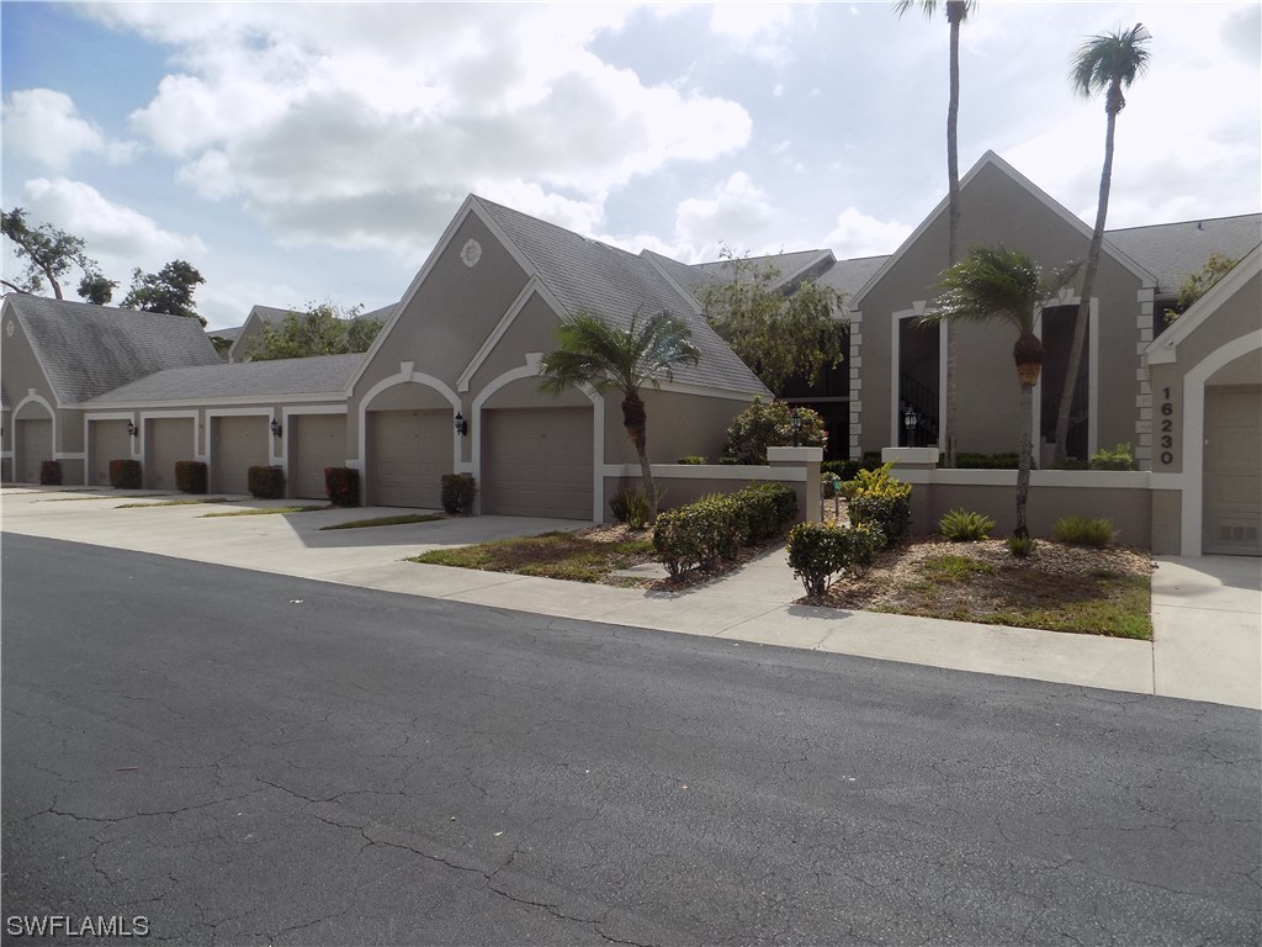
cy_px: 474
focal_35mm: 23
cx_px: 631
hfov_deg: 73.9
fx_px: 839
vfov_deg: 58.9
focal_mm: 4
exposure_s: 1/200
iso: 80
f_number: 9.9
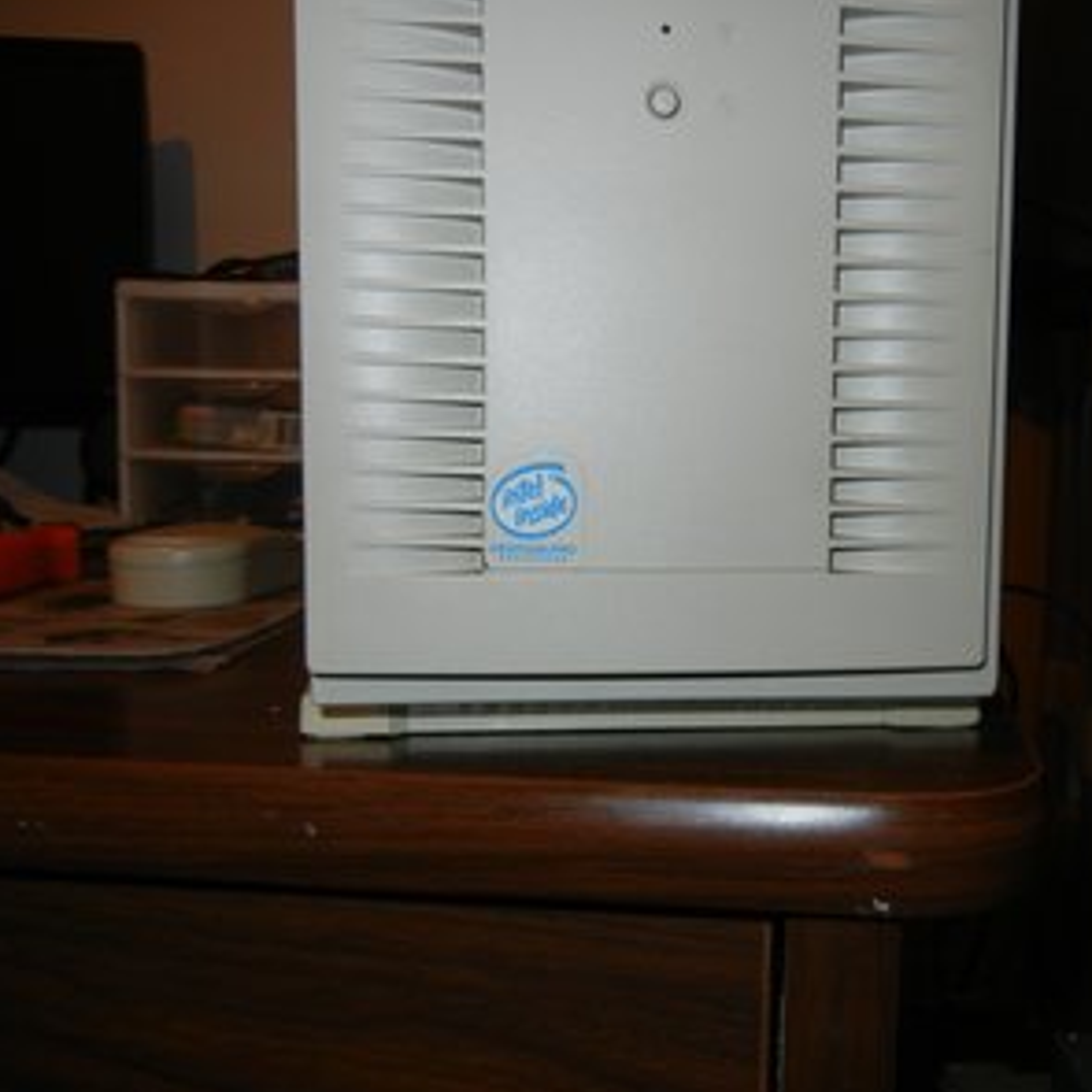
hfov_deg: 45.6
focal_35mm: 36
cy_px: 548
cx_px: 696
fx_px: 1285
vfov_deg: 46.0
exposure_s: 1/30
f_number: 3.5
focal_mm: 5.4
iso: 200
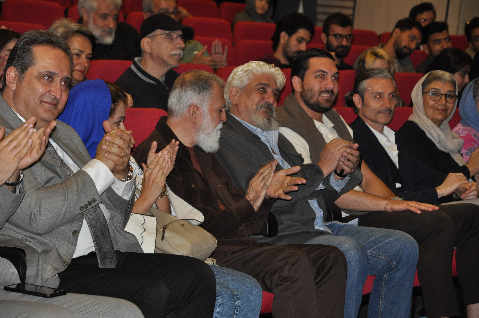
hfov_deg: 15.2
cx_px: 240
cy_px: 159
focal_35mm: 135
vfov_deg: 10.1
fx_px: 1794
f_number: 5.3
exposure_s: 1/60
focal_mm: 90
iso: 800
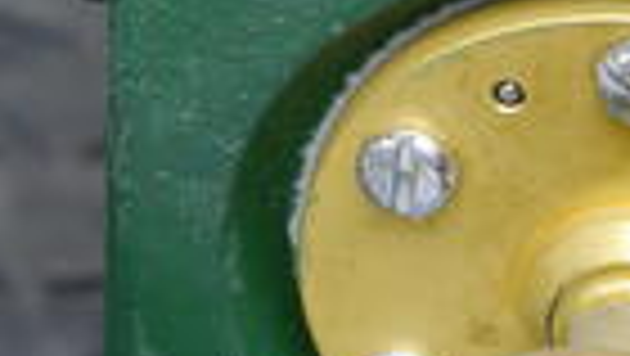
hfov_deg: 2.5
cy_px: 342
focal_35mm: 869
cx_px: 716
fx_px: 14528
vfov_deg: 1.4
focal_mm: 140
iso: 400
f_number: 11
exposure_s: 1/4
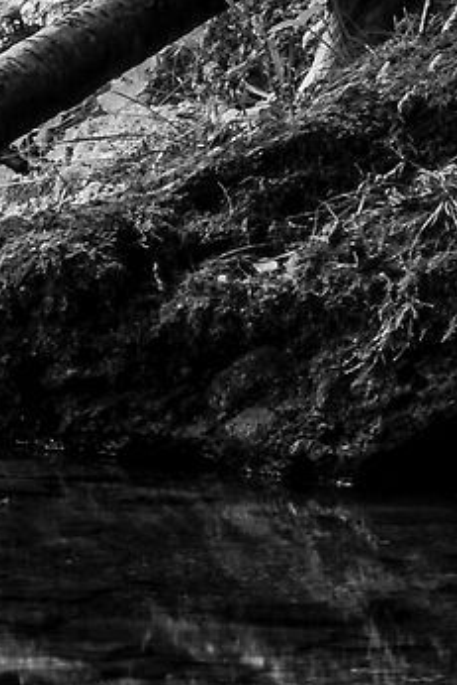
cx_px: -932
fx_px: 3956
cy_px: 186
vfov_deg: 9.9
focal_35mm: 208
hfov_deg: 6.1
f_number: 18
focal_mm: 20
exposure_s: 5
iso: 50
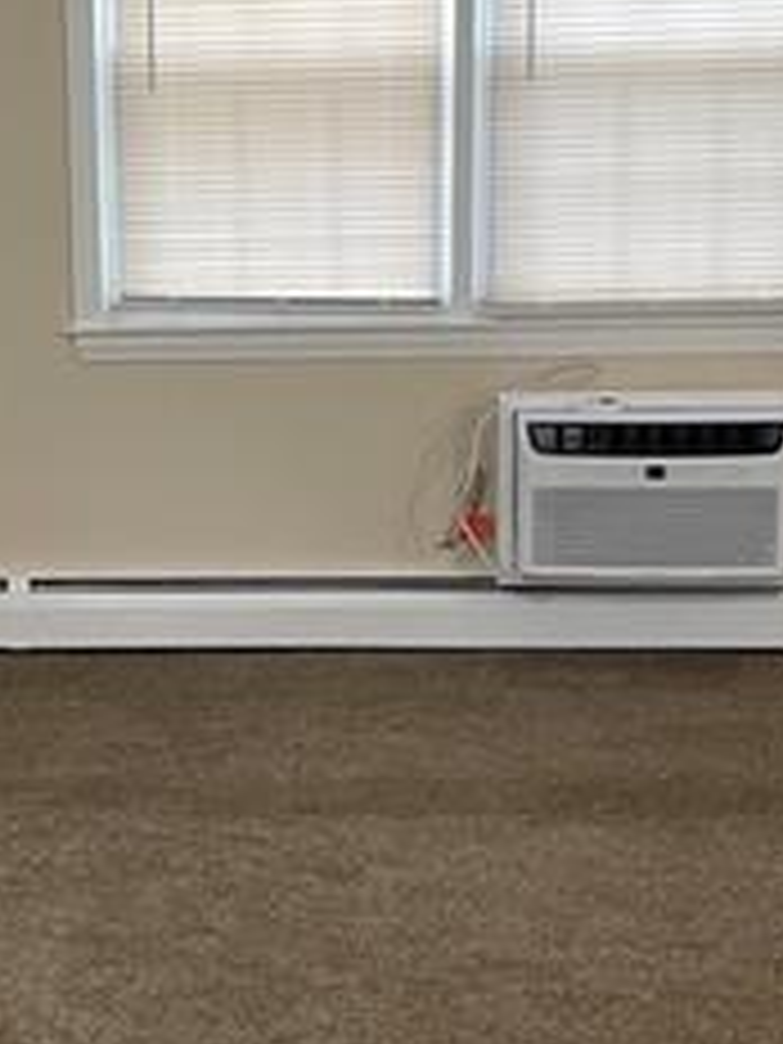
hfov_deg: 17.0
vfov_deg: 22.8
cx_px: 162
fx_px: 2594
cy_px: 562
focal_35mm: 86
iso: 200
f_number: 1.6
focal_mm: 4.2
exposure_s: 1/60
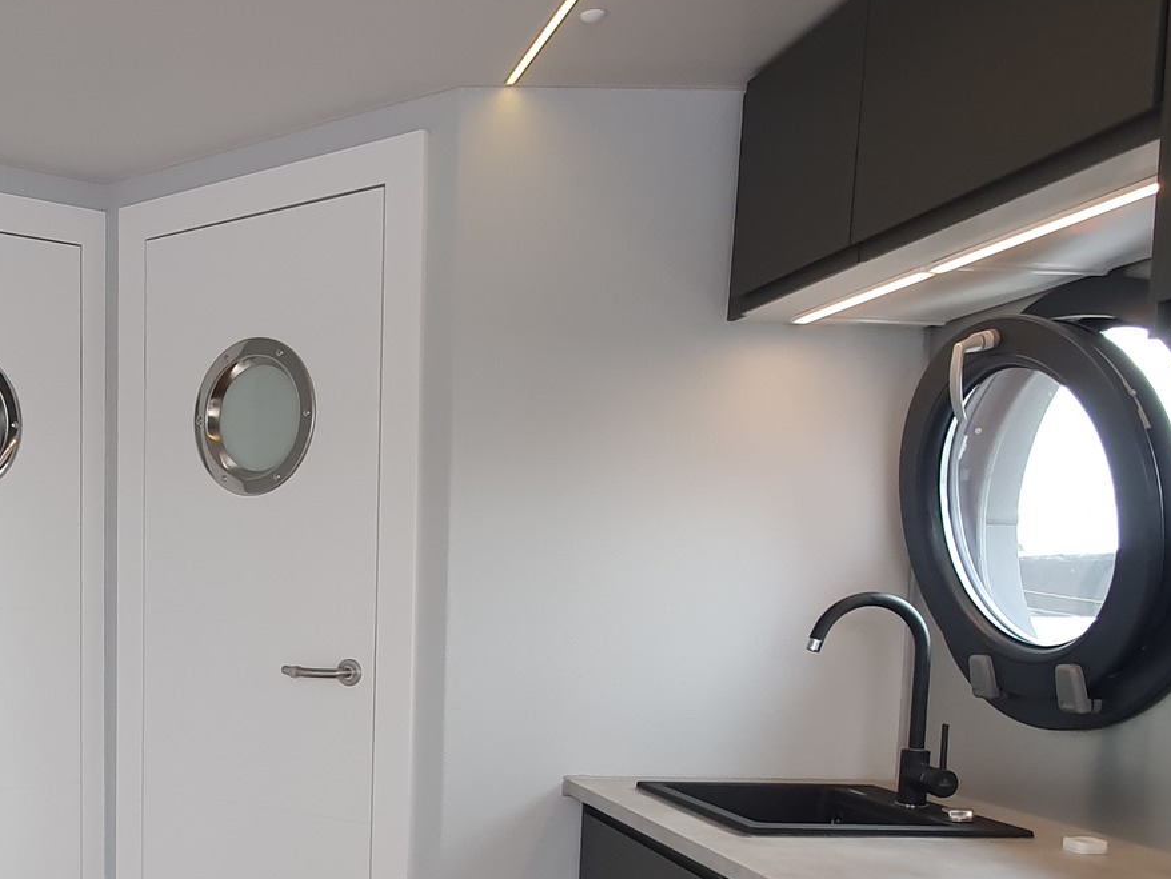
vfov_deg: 37.5
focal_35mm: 37
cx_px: 187
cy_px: 680
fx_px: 1252
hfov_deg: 46.7
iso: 100
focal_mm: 1.8
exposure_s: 1/50
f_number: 2.2
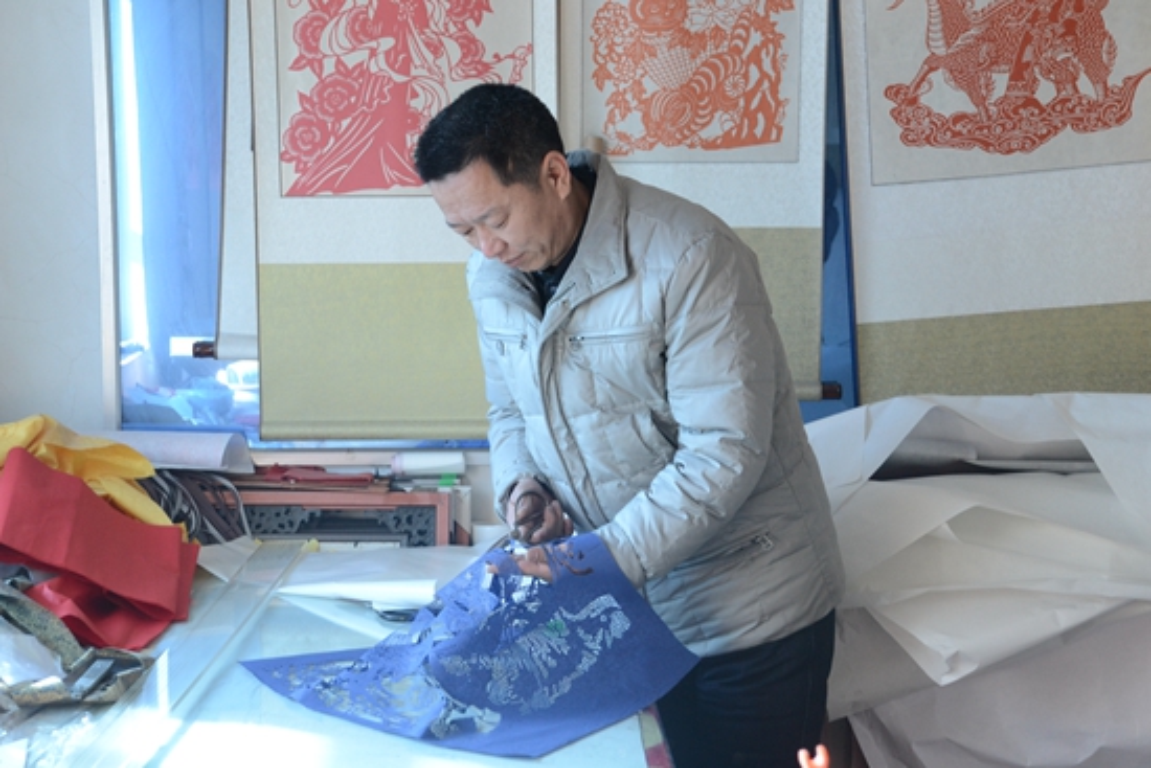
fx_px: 2302
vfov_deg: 18.9
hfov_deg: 28.1
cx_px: 576
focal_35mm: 72
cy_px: 384
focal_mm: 48
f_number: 4.8
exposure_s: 1/40
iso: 800
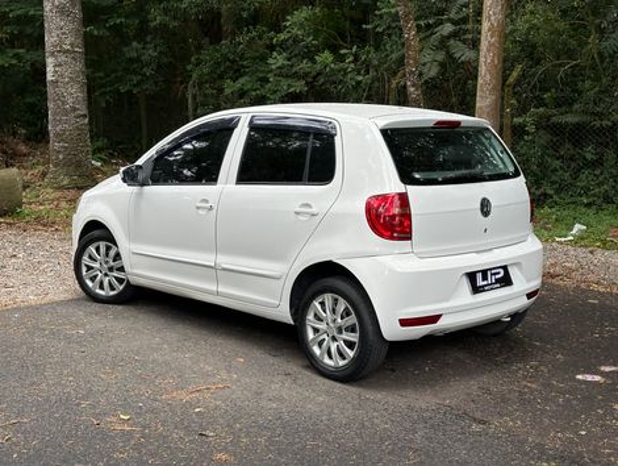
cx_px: 309
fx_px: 858
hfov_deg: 39.6
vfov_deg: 30.3
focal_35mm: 48
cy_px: 233
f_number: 1.78
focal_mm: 6.86
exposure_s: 1/380
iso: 64
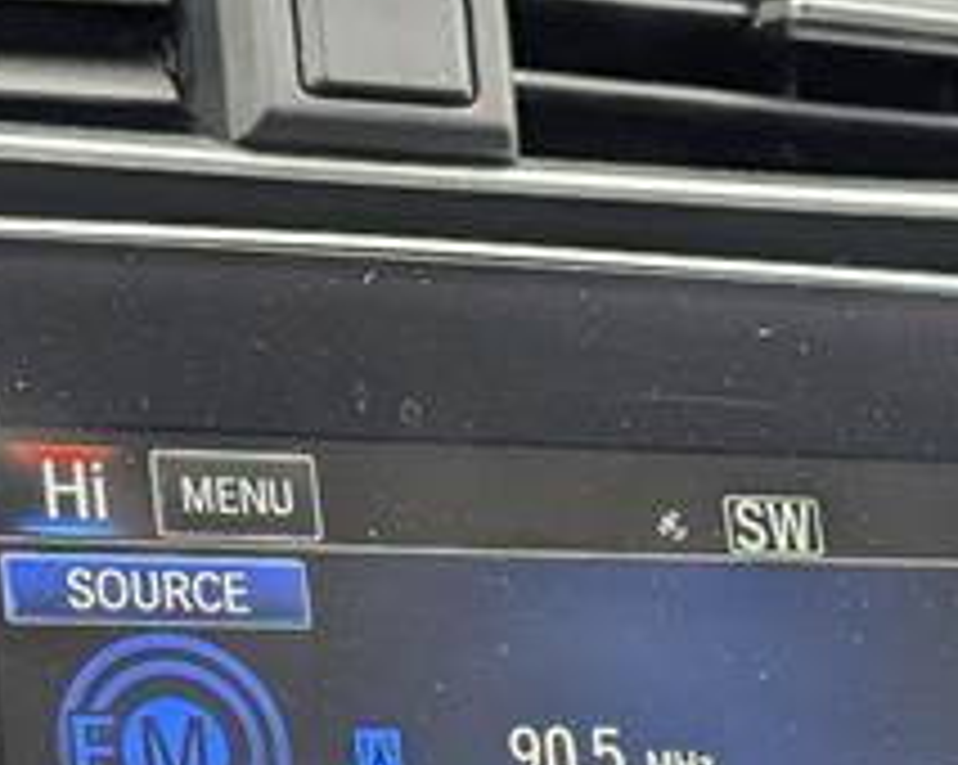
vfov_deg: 10.6
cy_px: 788
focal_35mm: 144
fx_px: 4079
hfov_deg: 13.4
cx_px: 472
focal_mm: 6.9
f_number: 1.68
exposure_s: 1/303
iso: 143
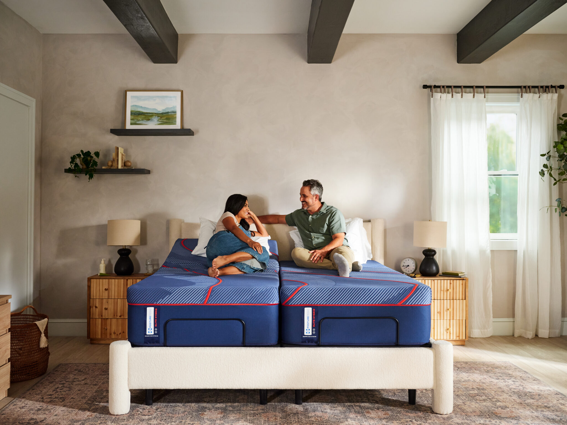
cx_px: 284
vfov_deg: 41.8
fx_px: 557
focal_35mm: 34
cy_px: 212
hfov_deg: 54.0
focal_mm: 42.5
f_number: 5.6
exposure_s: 1/100
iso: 2000
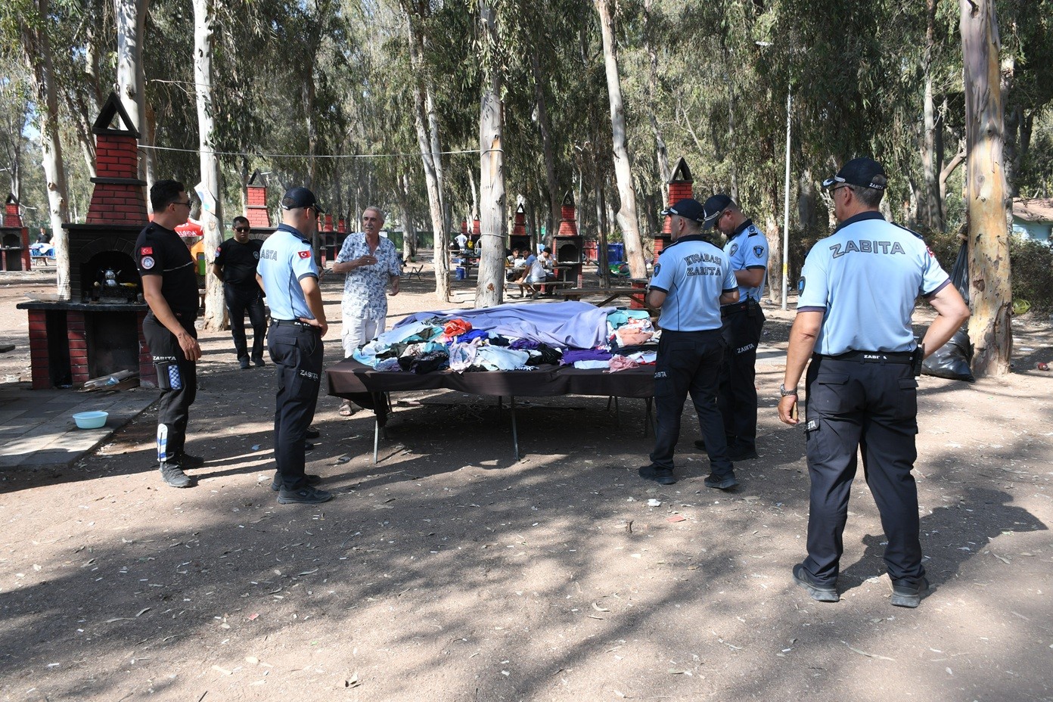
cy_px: 351
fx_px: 790
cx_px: 526
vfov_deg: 47.9
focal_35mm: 27
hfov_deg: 67.4
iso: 125
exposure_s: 1/200
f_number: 5.6
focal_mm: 18
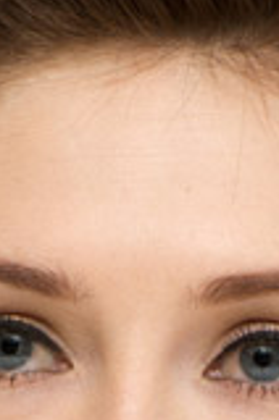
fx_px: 7437
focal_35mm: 637
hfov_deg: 2.1
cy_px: 593
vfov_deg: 3.2
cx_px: 154
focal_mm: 170
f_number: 8
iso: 400
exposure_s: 1/60
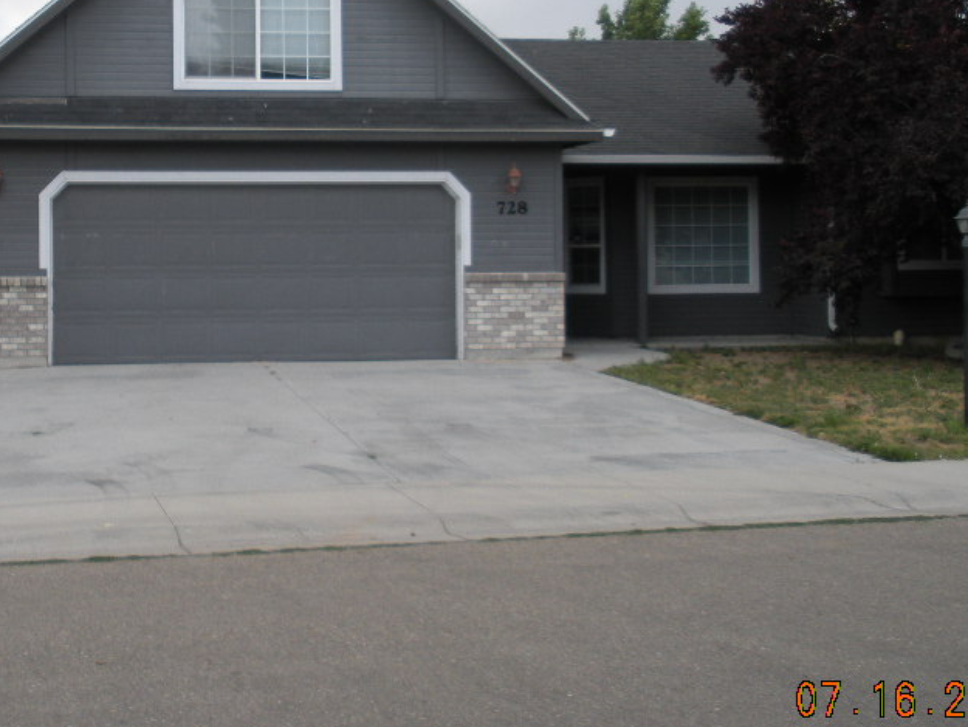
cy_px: 229
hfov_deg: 32.5
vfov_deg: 24.7
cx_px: 342
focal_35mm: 59
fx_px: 1650
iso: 64
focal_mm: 6.3
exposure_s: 1/222
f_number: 3.5
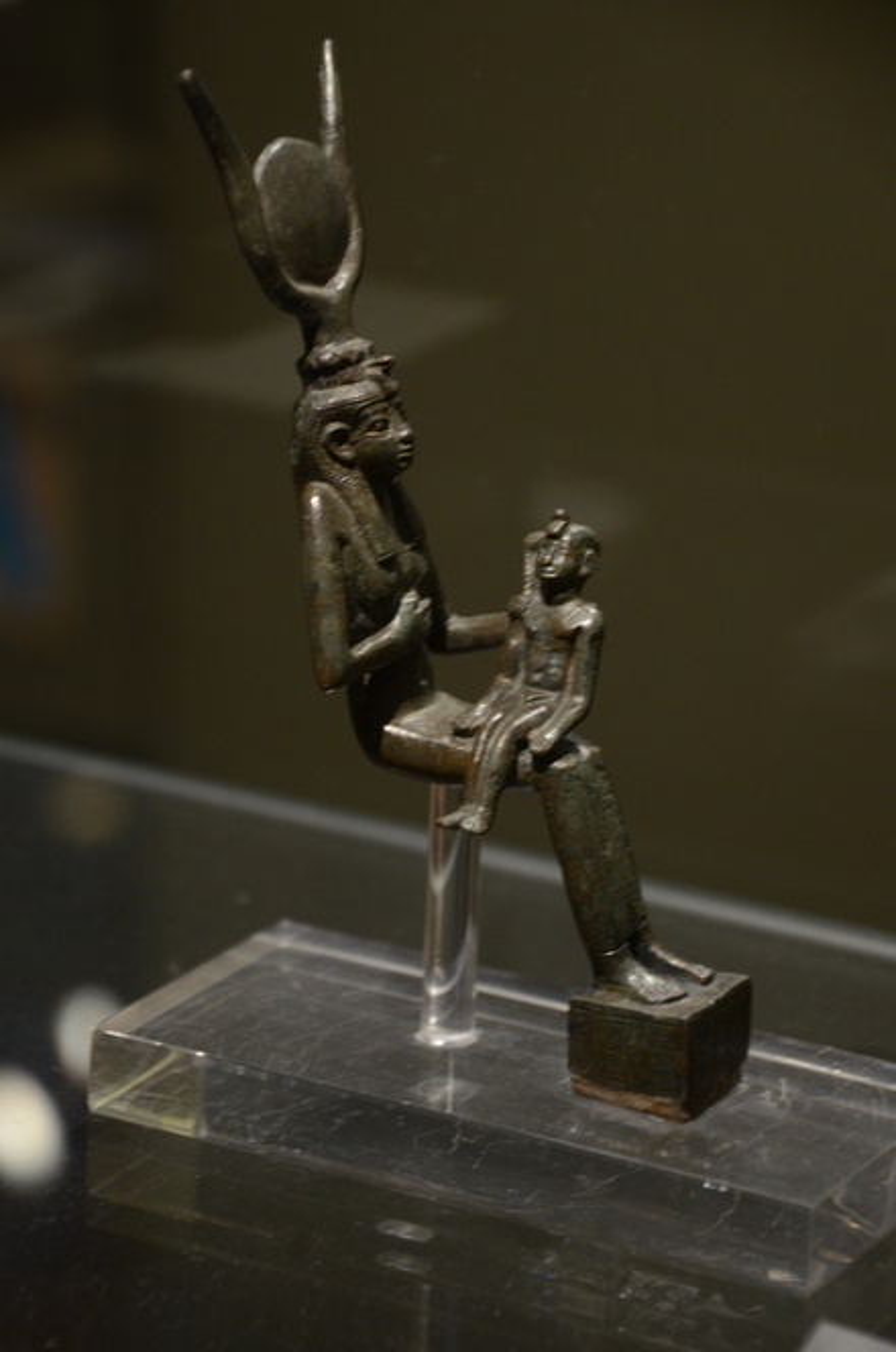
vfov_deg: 15.9
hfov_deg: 10.6
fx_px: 4836
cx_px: 448
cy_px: 676
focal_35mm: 129
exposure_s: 1/15
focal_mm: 86
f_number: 5.6
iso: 1000
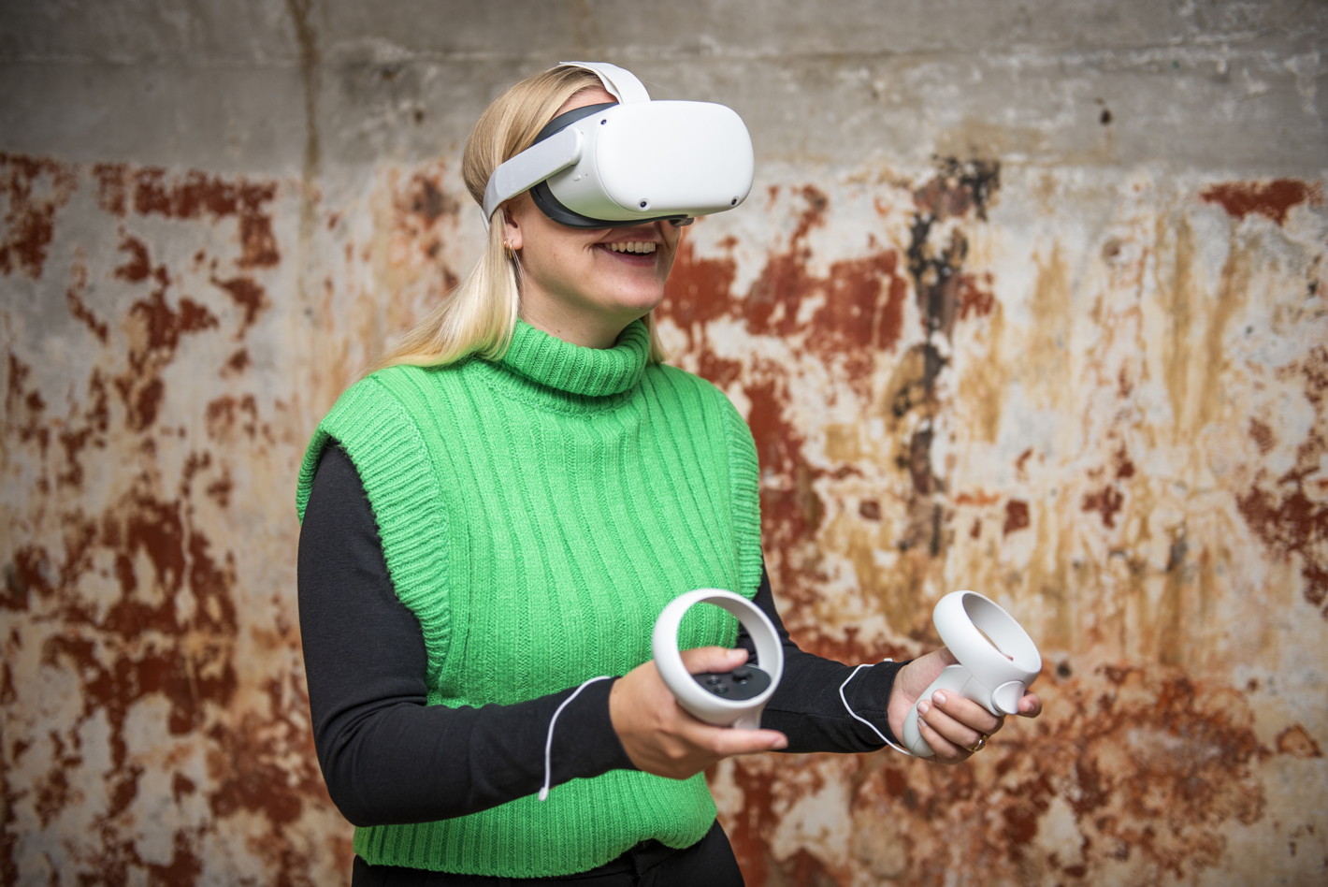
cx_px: 664
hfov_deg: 43.6
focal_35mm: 45
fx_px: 1661
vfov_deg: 29.9
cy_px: 444
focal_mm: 45
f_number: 2.8
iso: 100
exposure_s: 1/100
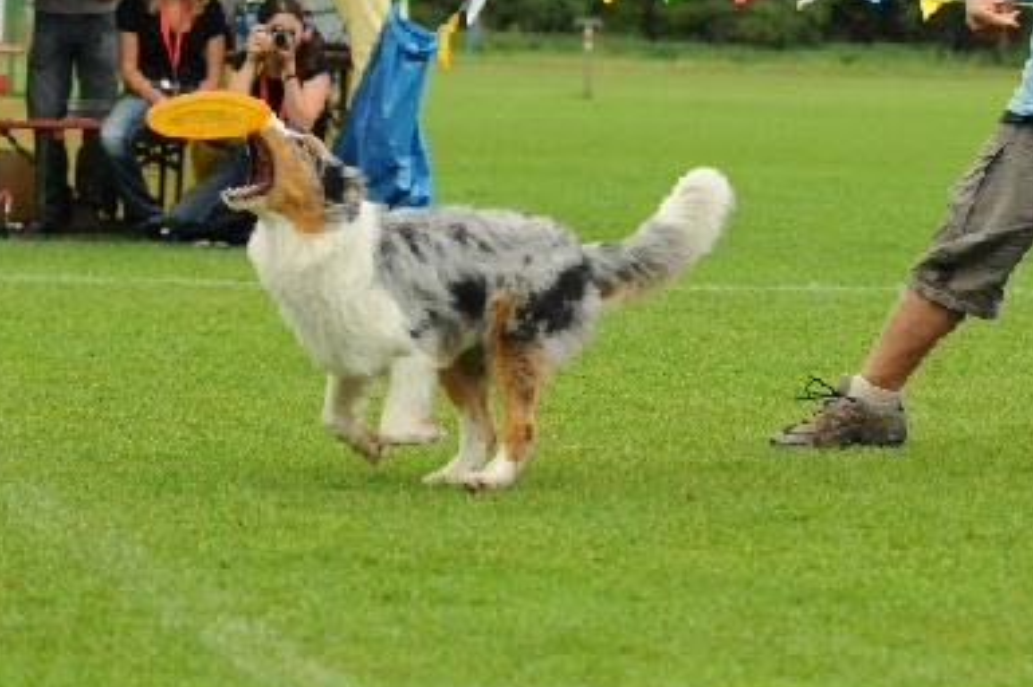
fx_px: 6250
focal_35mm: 218
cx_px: 840
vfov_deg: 6.3
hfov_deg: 9.4
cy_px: 58
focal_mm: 70
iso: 800
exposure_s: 1/2000
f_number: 3.2
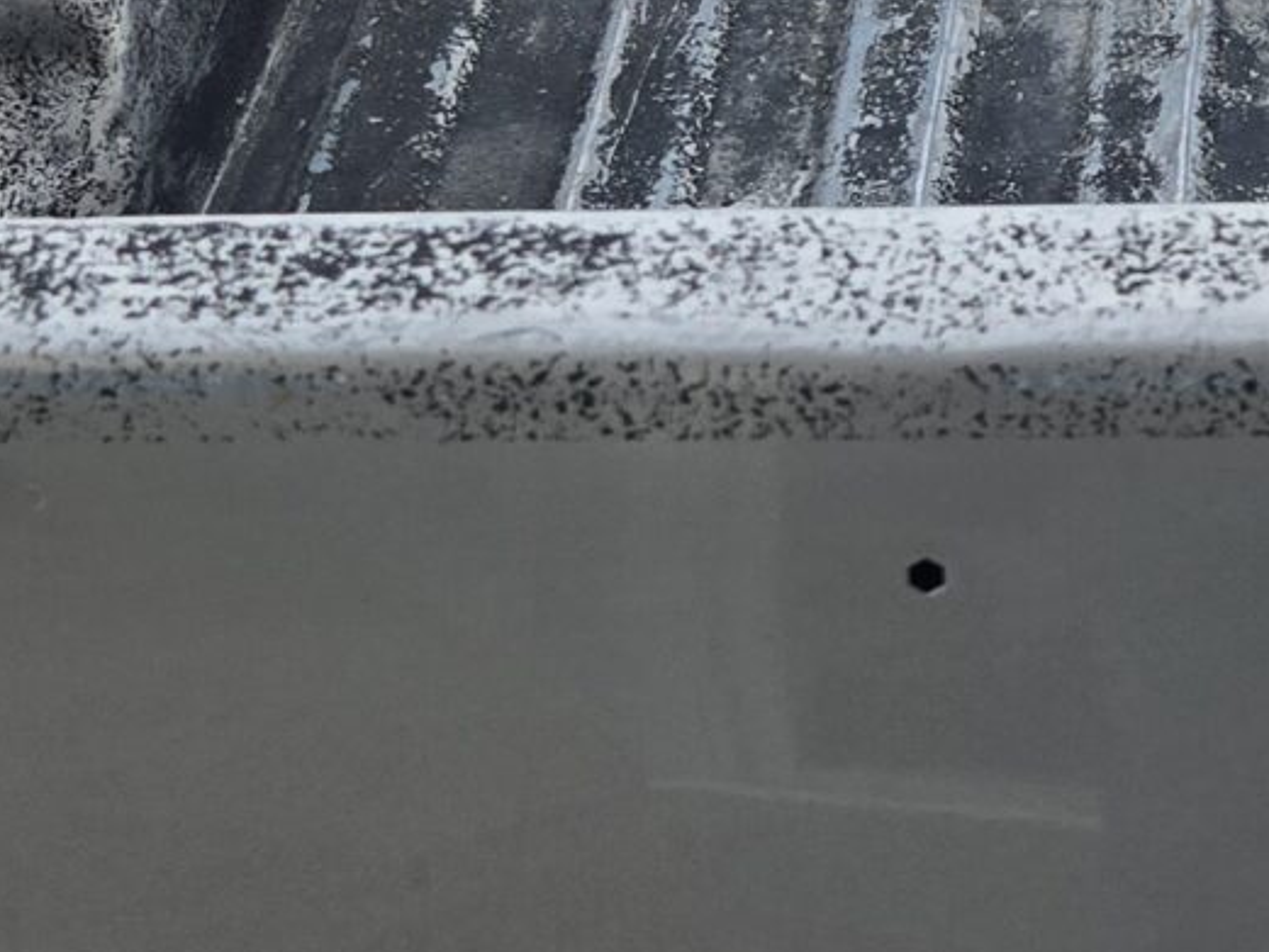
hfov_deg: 16.9
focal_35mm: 113
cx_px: 1393
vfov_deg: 12.6
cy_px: -375
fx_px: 4143
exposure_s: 1/728
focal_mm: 5.4
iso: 80
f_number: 1.8
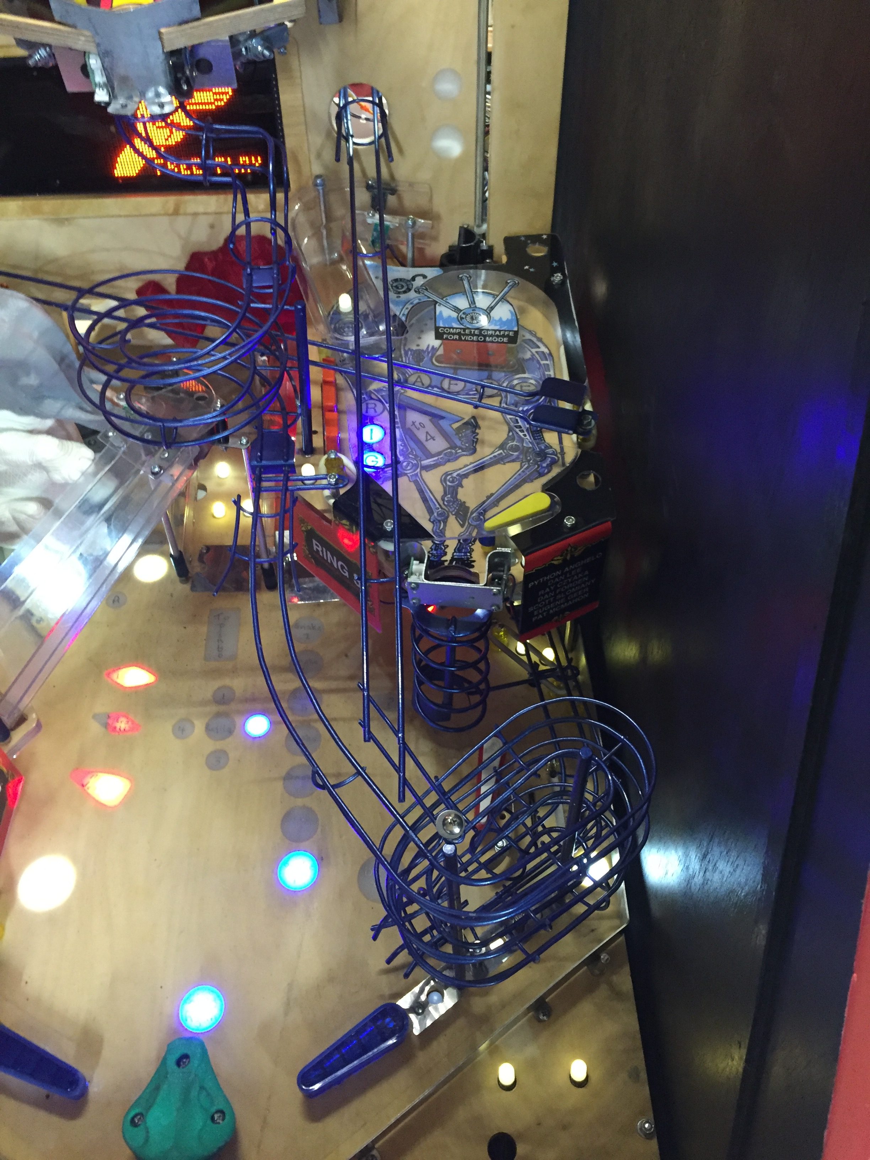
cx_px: 435
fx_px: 972
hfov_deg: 48.2
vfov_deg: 61.7
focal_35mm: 29
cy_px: 580
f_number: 2.2
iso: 250
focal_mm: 4.15
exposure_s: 1/17
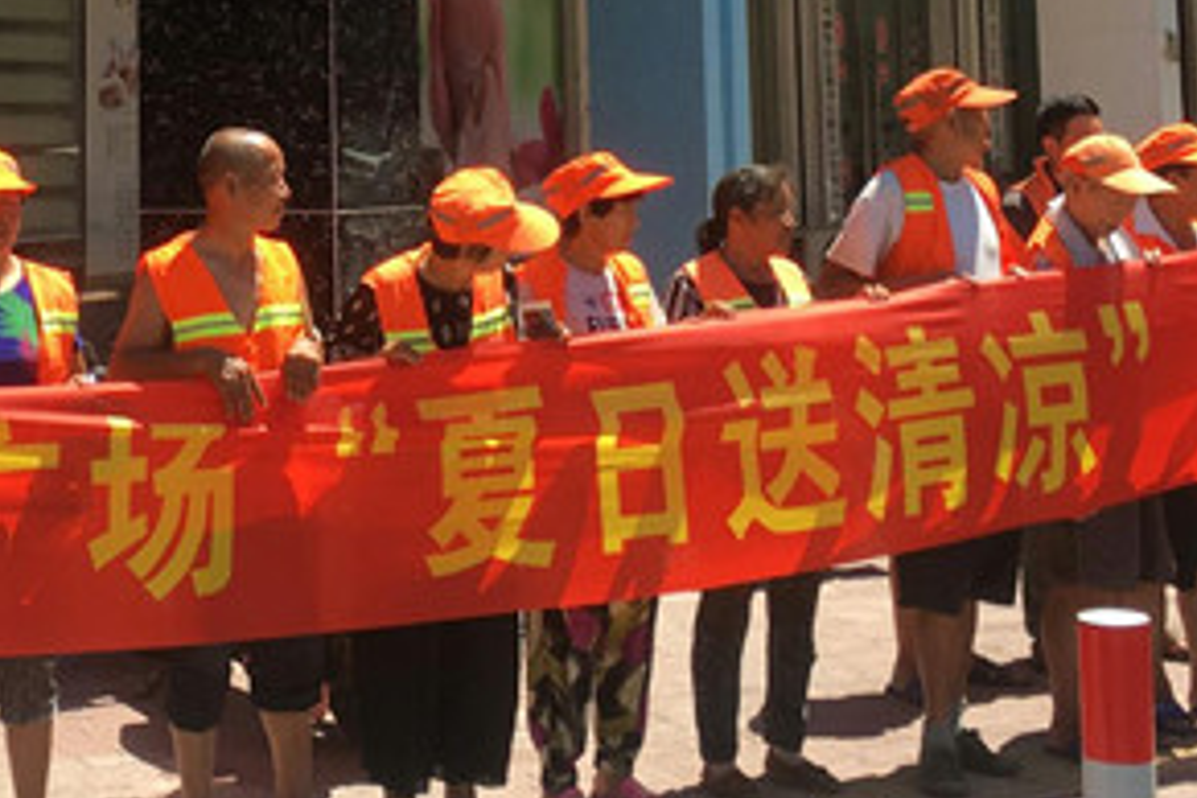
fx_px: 2760
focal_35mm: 83
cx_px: 181
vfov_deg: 15.9
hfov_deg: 24.0
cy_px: -136
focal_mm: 4.15
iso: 25
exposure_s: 1/833
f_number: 2.2
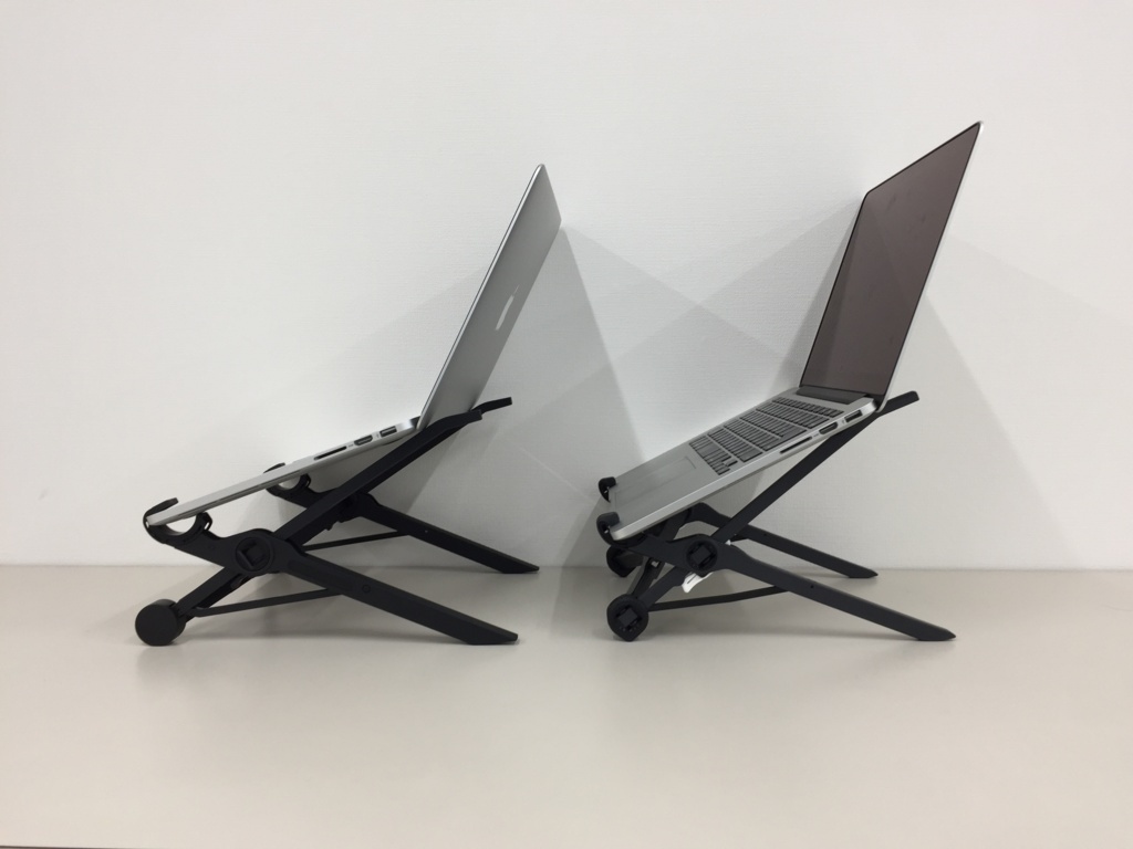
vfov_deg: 48.2
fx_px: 949
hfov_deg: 61.7
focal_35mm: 29
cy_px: 424
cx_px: 566
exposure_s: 1/60
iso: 40
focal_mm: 4.15
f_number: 2.2
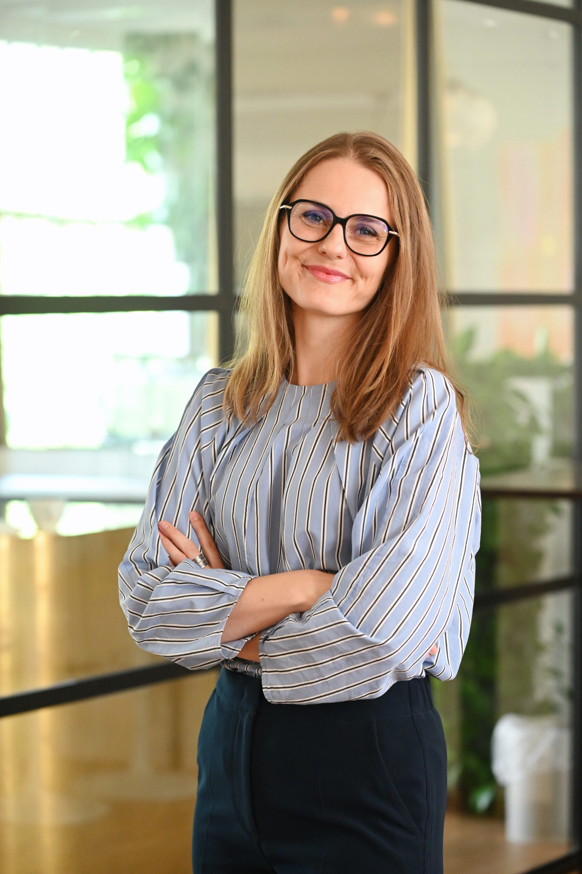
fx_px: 2550
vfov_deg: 19.5
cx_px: 291
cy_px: 437
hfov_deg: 13.0
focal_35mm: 105
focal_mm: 105
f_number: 4
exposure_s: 1/250
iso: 4500
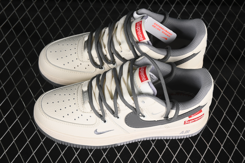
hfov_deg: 27.0
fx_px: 510
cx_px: 122
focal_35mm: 75
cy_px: 82
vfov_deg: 18.2
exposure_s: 1/80
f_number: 7.1
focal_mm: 50
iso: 160
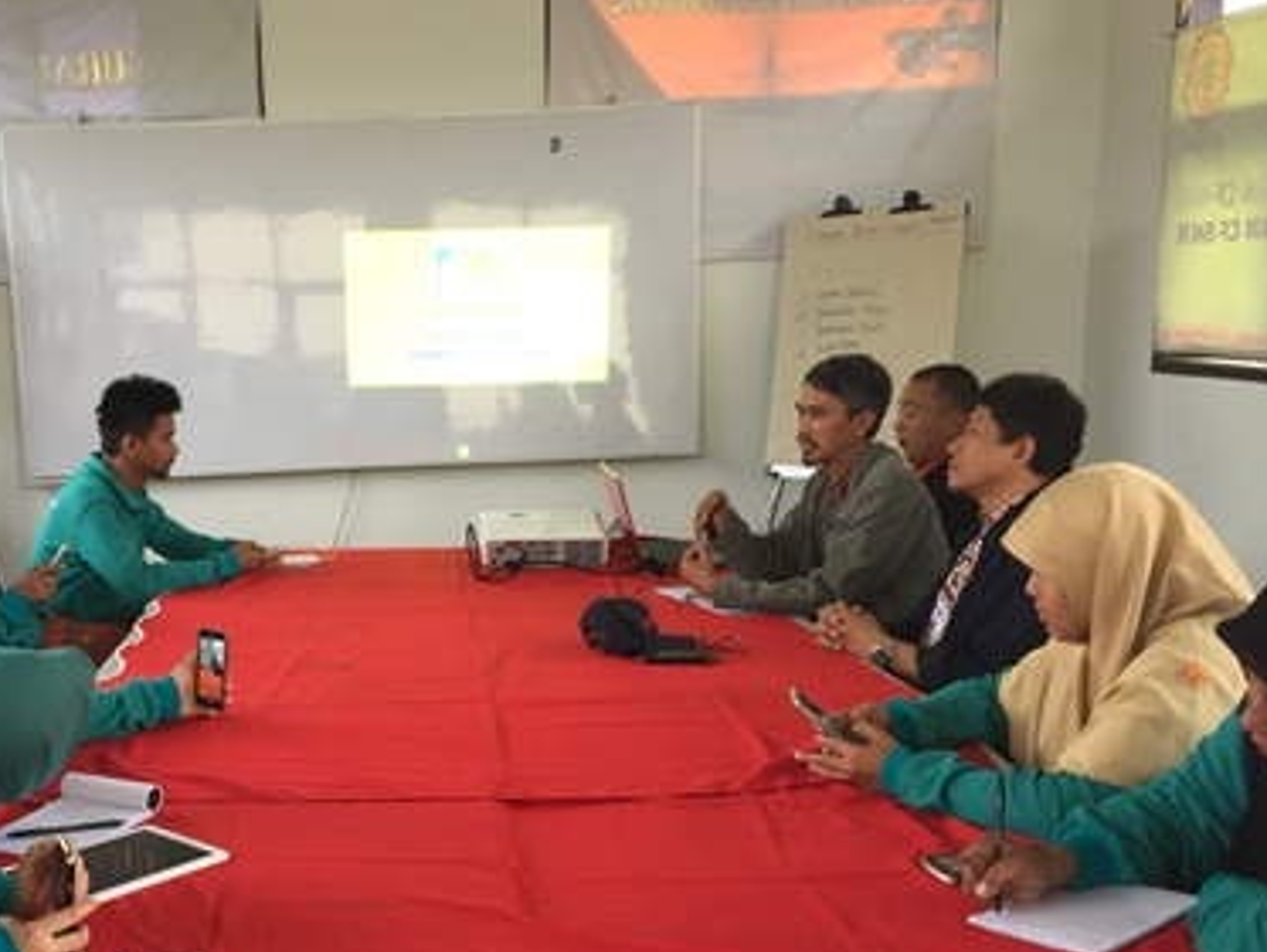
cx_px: 375
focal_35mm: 43
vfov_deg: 33.4
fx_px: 1574
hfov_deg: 42.9
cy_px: 620
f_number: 2.2
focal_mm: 4.15
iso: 40
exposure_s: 1/33
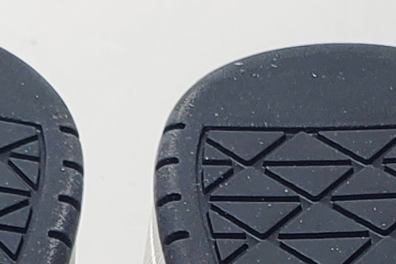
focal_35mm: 186
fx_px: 2046
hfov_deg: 11.1
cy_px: 776
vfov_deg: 6.7
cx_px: 184
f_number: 2.4
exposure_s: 1/147
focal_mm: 4.3
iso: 50
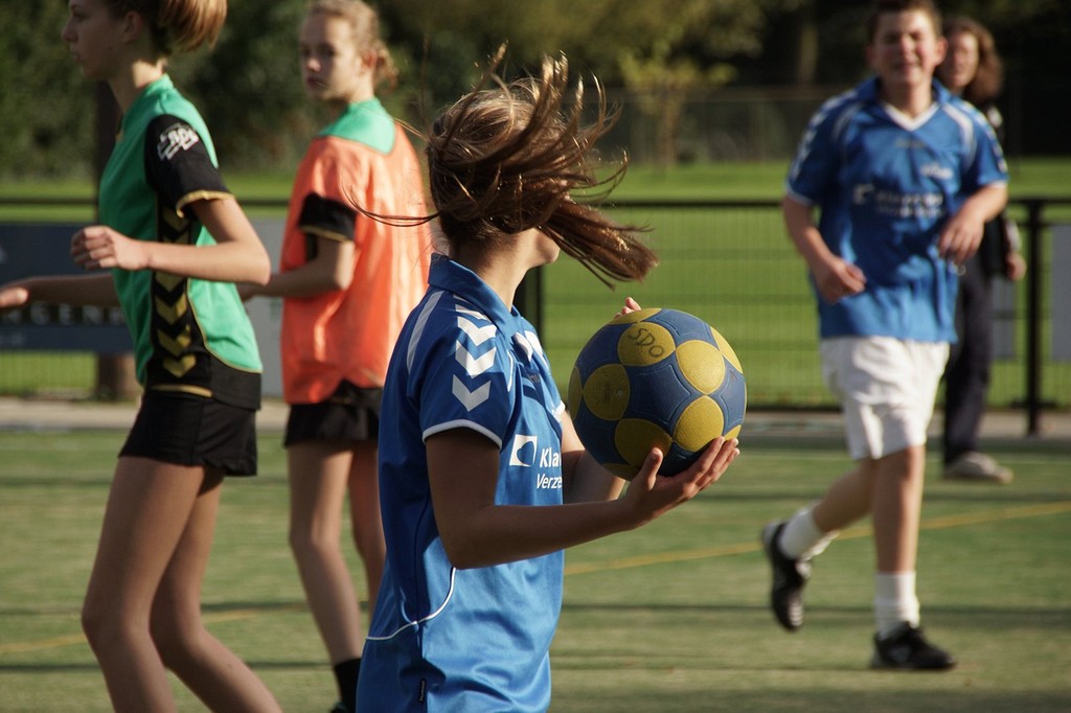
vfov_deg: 4.6
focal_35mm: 300
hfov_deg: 6.9
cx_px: 536
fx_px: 8922
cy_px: 356
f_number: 7.1
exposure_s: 1/500
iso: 200
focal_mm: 200
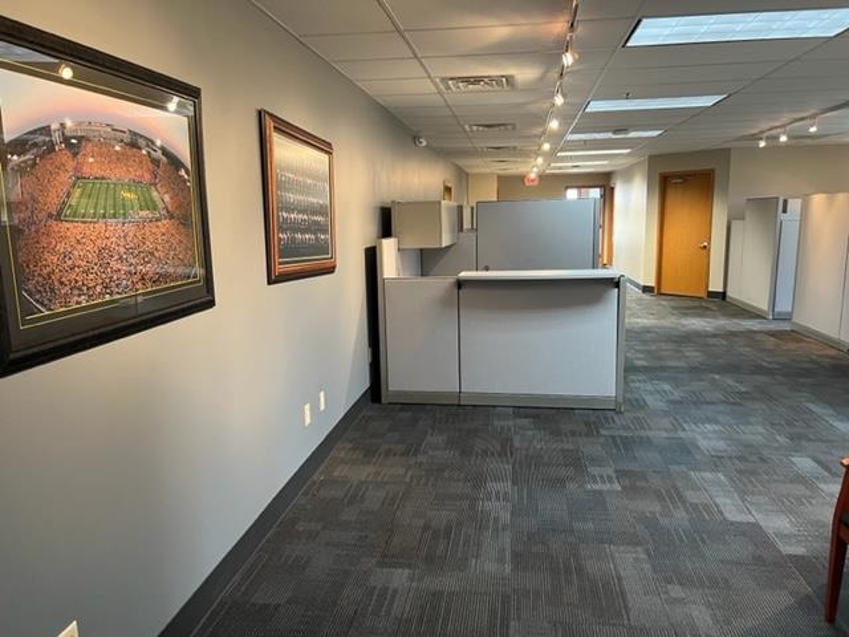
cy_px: 318
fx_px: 638
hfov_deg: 67.3
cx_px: 424
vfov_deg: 53.1
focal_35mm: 26
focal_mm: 5.7
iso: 250
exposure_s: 1/60
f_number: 1.5
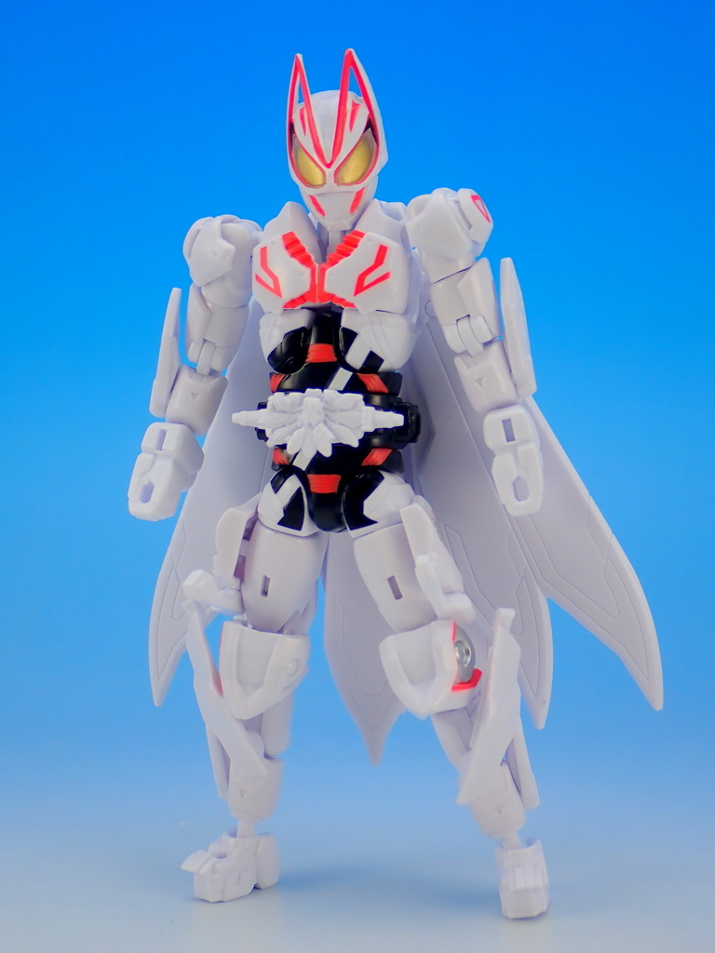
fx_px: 1707
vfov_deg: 31.2
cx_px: 358
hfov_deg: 23.7
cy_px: 476
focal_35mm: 62
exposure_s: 1/25
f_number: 3.6
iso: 100
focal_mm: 11.09
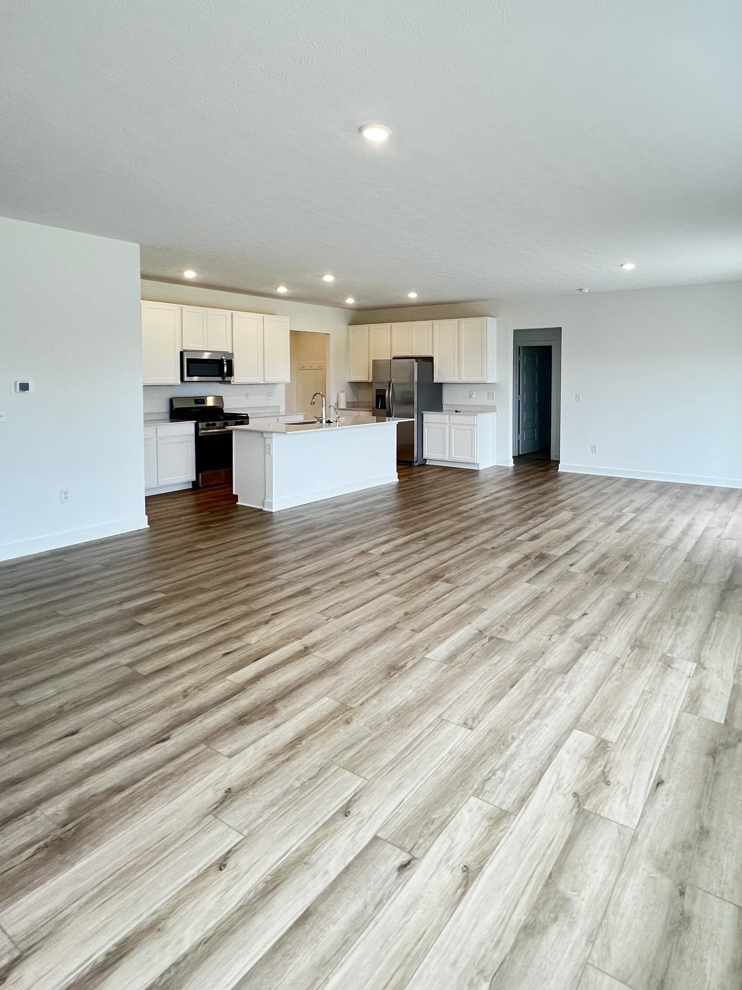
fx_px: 514
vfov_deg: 86.6
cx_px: 474
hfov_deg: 70.2
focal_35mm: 18
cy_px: 396
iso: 200
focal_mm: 1.57
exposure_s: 1/120
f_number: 1.8
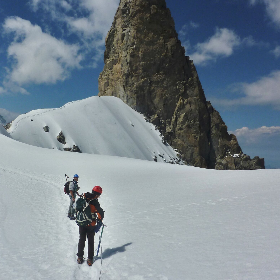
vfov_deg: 48.3
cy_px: 123
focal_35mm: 34
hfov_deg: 48.3
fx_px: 311
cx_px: 122
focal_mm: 4.1
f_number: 6.3
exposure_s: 1/1600
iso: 80
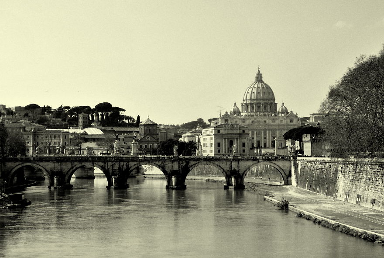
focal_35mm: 82
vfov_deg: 16.6
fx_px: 881
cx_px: 192
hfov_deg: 24.6
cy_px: 129
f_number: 10
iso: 125
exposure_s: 1/250
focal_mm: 55
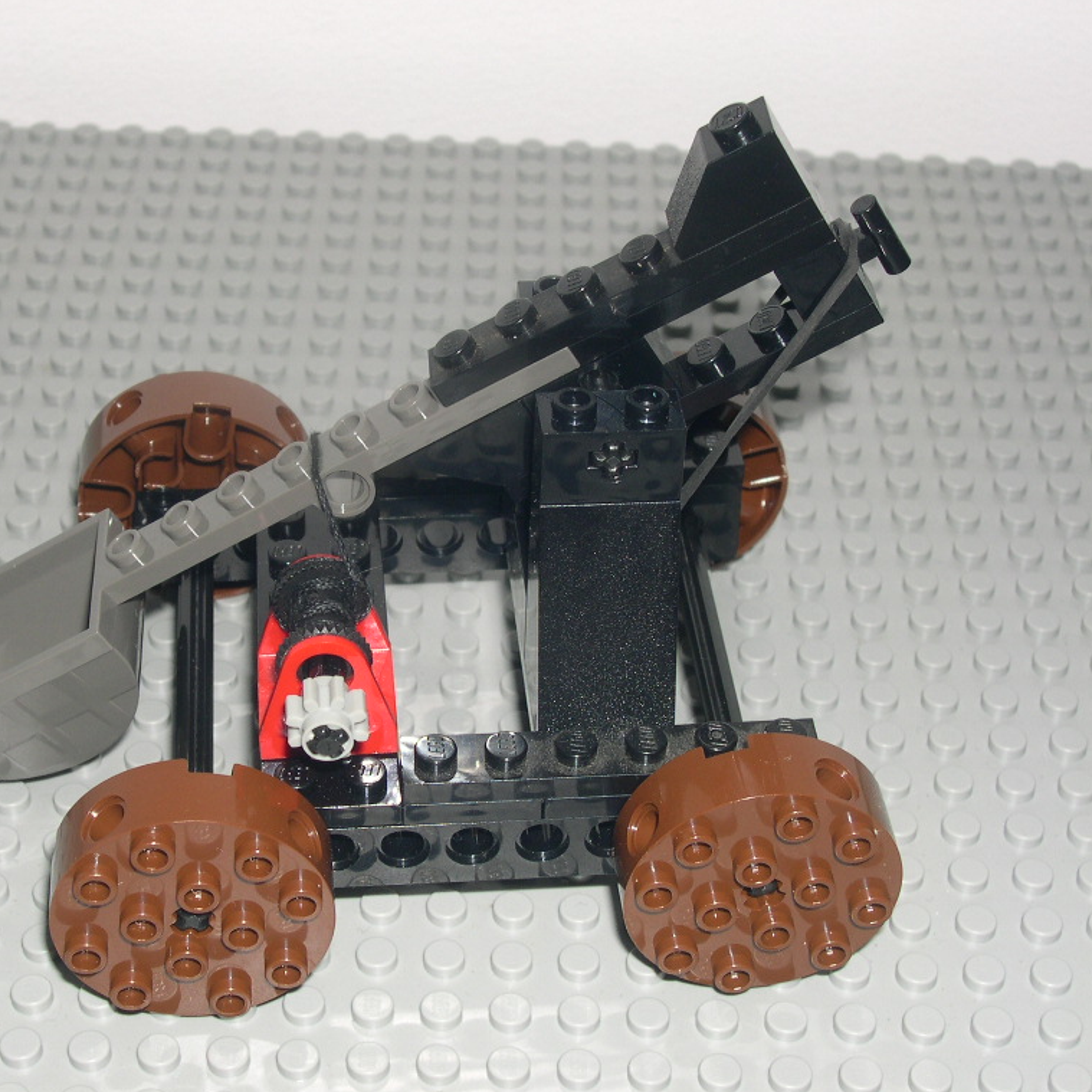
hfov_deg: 25.3
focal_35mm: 68
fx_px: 2427
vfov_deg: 25.4
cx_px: 409
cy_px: 547
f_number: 9.2
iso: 100
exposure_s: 1/60
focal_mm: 12.2
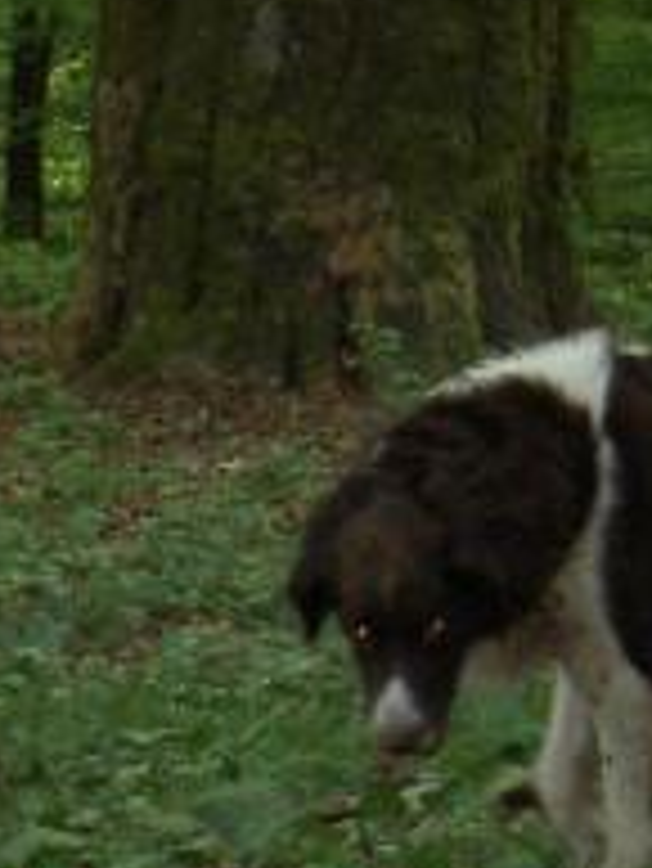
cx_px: 719
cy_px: 508
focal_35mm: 317
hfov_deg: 4.7
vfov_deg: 6.2
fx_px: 7952
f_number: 4.9
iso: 200
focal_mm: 16.8
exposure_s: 1/100
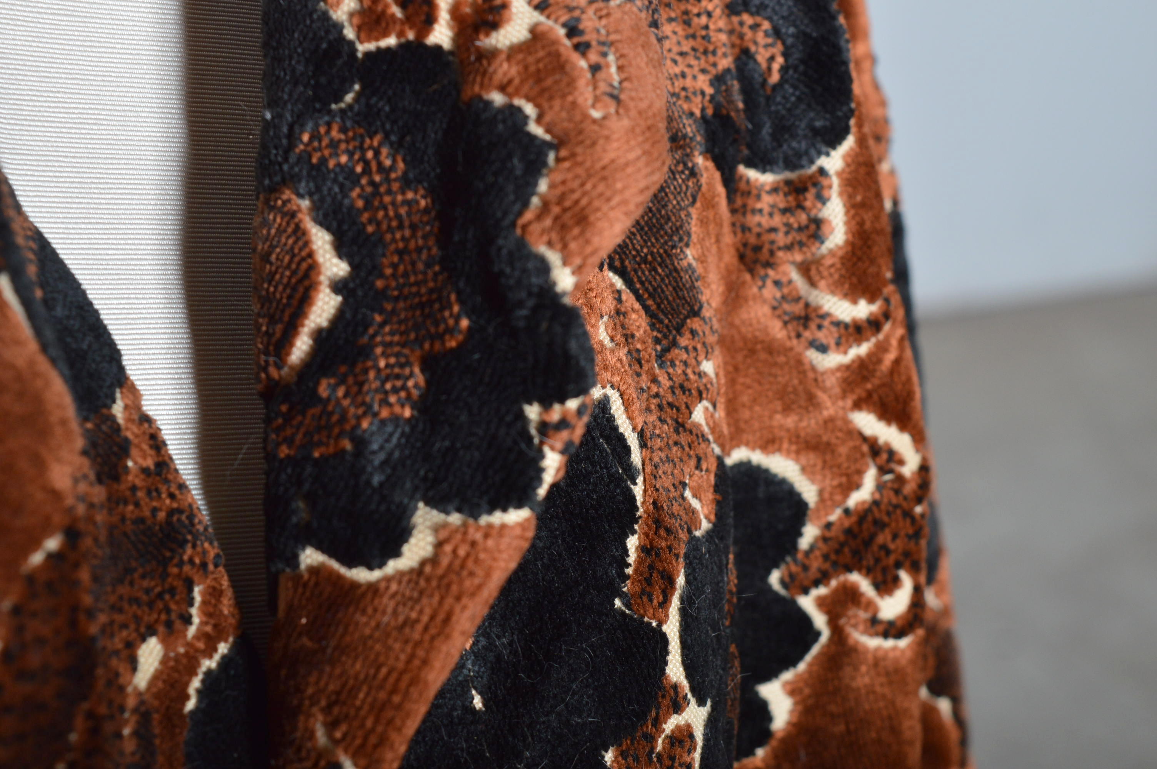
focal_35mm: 82
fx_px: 2649
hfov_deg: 24.6
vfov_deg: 16.5
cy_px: 384
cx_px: 578
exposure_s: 1/200
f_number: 9
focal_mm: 55
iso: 400
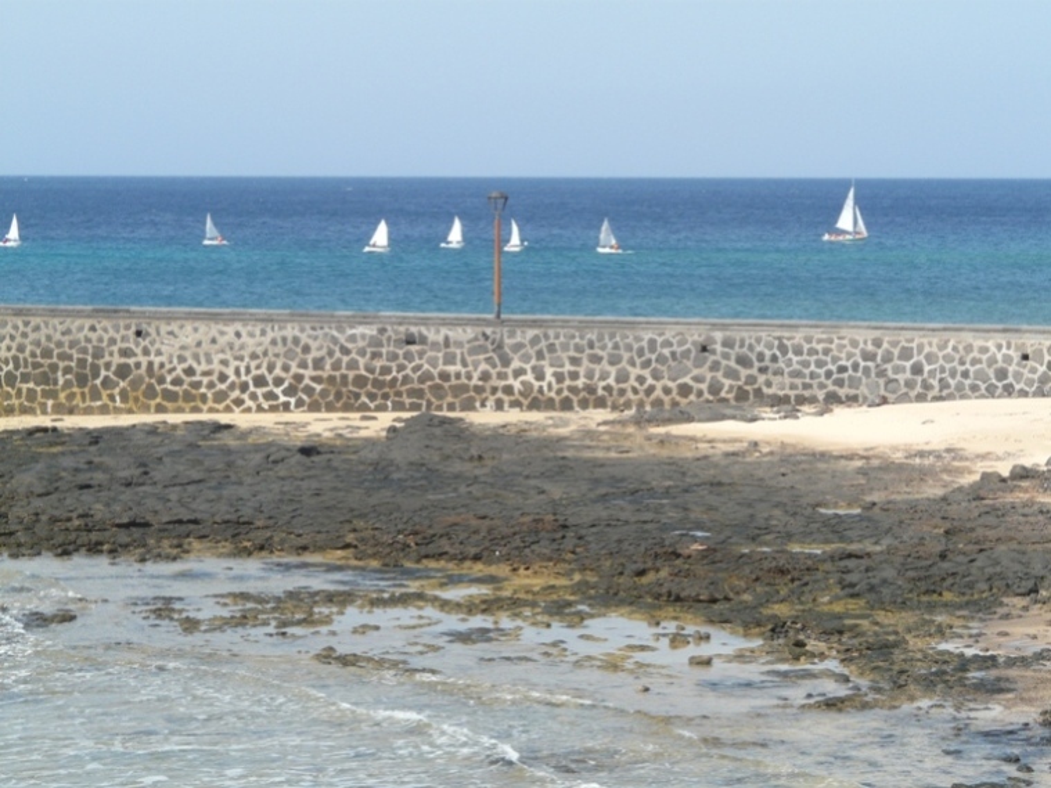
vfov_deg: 11.5
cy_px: 394
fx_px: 3916
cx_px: 526
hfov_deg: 15.3
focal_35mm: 129
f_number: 5.6
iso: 100
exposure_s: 1/320
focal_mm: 21.1
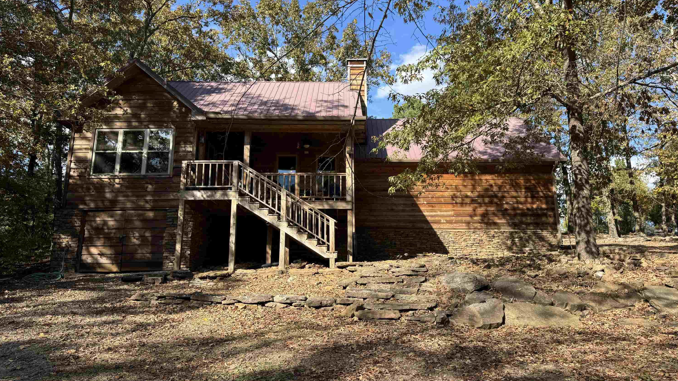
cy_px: 176
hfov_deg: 69.9
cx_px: 341
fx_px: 485
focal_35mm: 27
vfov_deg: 42.9
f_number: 1.78
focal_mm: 6.76
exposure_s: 1/1395
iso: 80
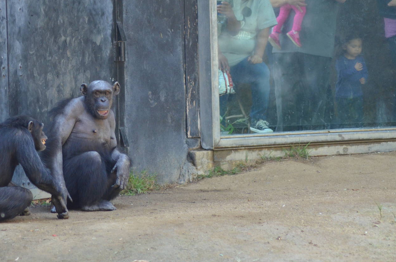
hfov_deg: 6.6
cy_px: 102
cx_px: 153
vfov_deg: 4.3
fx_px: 3454
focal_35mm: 315
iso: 1600
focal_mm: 165
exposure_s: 1/400
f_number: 4.5
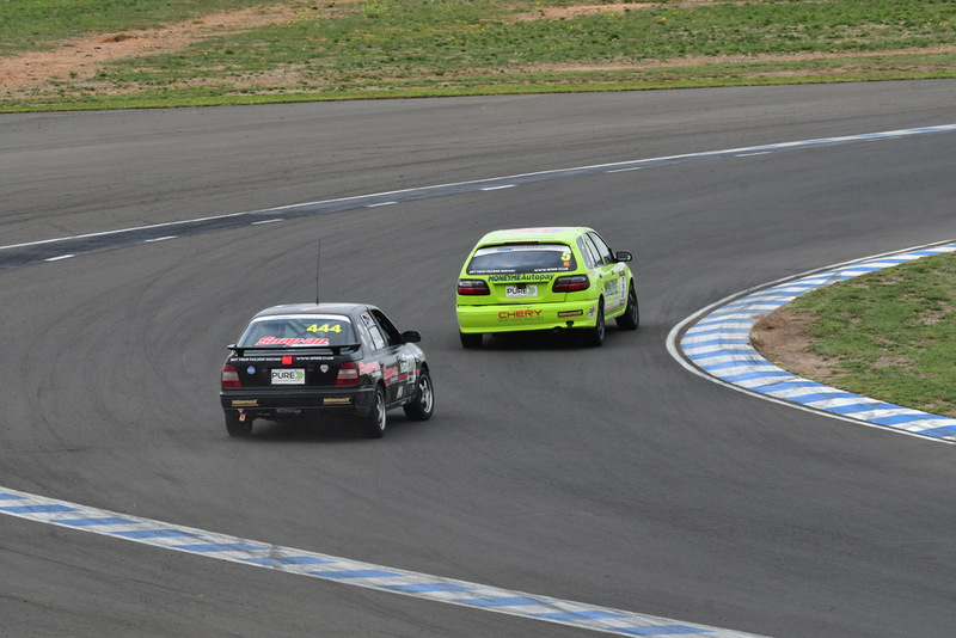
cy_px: 319
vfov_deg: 3.3
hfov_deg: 4.9
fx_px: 11157
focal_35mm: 420
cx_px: 478
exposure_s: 1/640
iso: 500
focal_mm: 280
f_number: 11
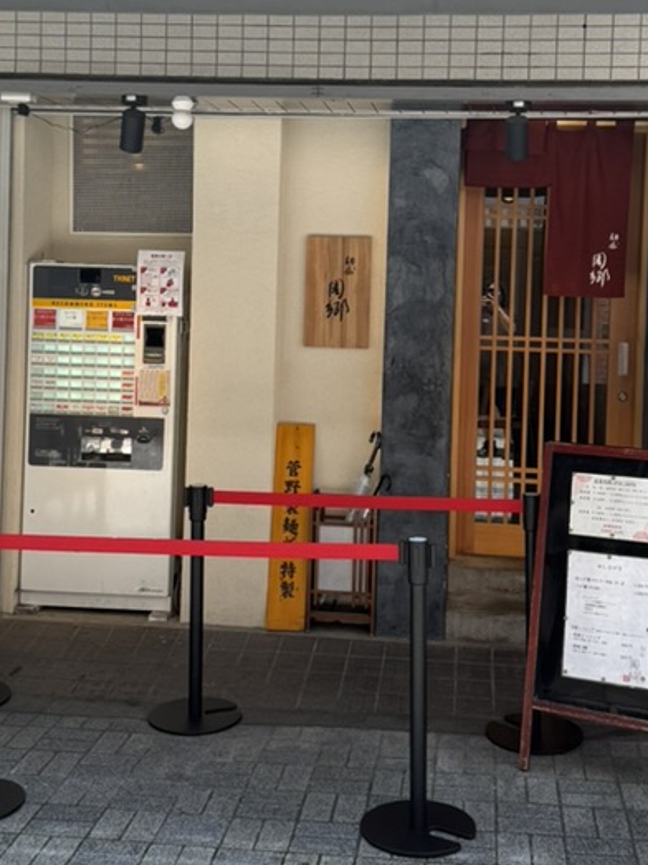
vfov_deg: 40.2
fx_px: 1174
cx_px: 355
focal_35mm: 47
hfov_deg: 30.8
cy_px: 324
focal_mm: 6.76
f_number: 1.78
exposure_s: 1/1230
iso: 100
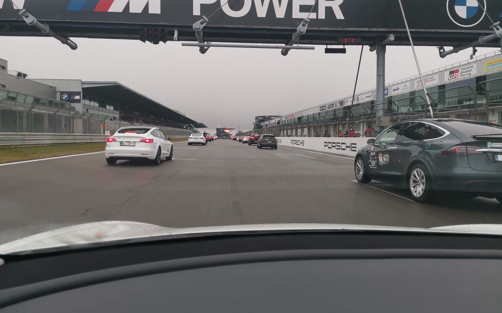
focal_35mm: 28
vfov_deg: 44.5
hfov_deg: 66.5
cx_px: 249
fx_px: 383
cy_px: 140
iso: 50
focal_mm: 4.75
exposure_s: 1/103
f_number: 1.8
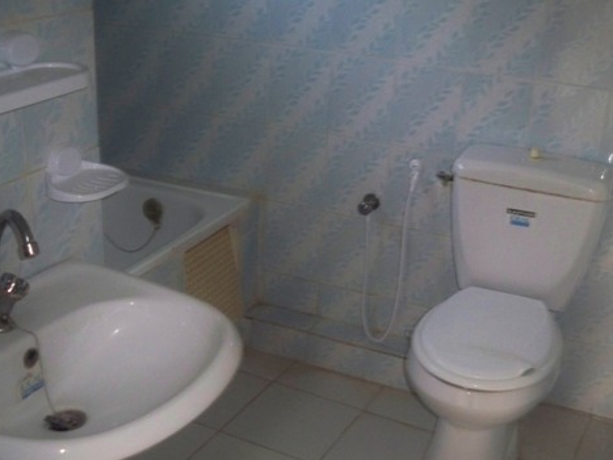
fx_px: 850
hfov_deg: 39.7
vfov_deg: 30.2
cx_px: 323
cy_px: 273
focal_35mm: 48
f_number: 3.1
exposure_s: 1/60
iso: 400
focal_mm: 6.3
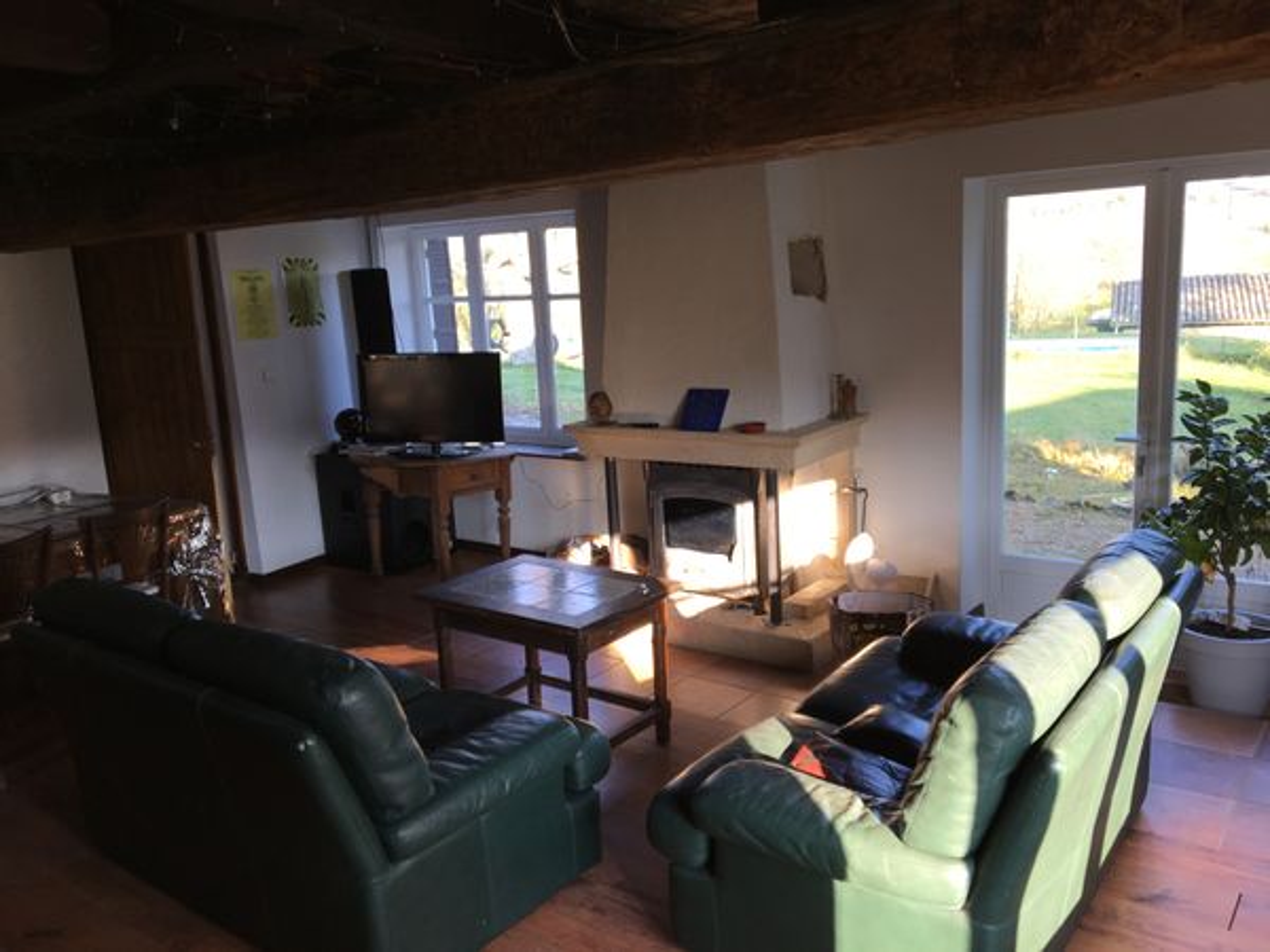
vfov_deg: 48.2
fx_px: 1064
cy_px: 476
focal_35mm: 29
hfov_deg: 61.7
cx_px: 635
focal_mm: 4.15
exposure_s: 1/50
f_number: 2.2
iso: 25
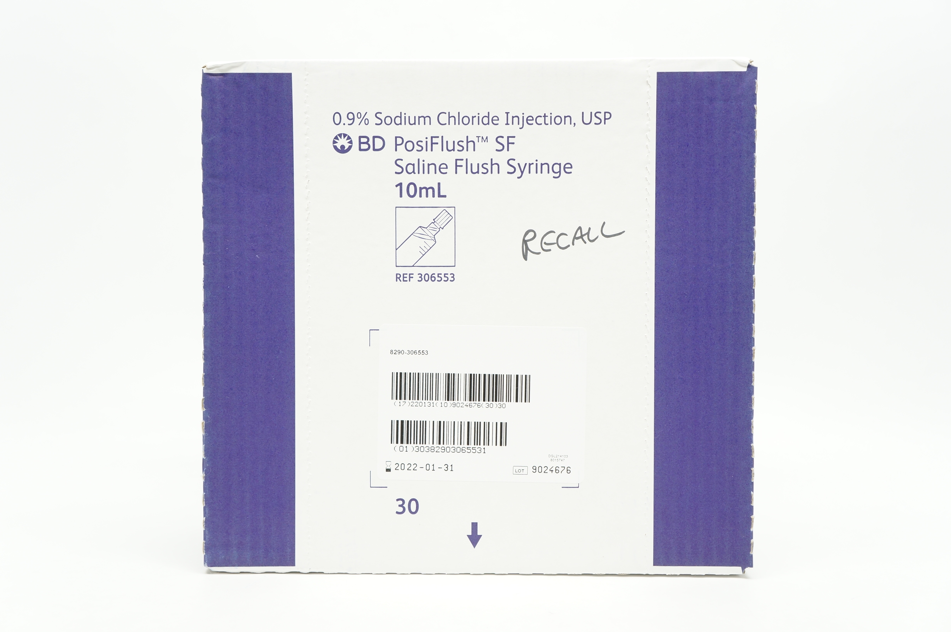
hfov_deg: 46.4
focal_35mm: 42
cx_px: 476
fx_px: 1108
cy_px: 316
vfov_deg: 31.8
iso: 400
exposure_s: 1/40
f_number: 5.6
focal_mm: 28
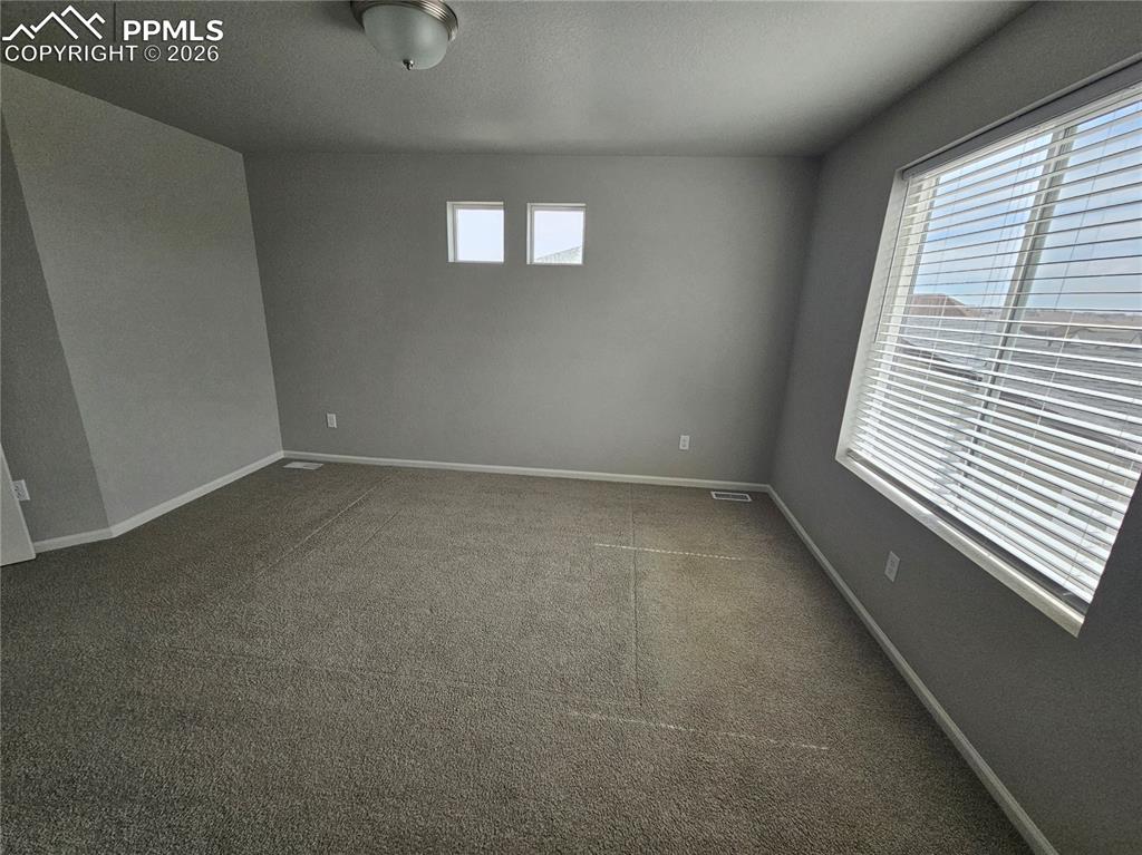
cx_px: 571
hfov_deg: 106.2
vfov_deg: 89.9
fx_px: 429
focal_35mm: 13
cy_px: 428
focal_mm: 2.2
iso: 64
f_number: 2.2
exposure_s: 1/359
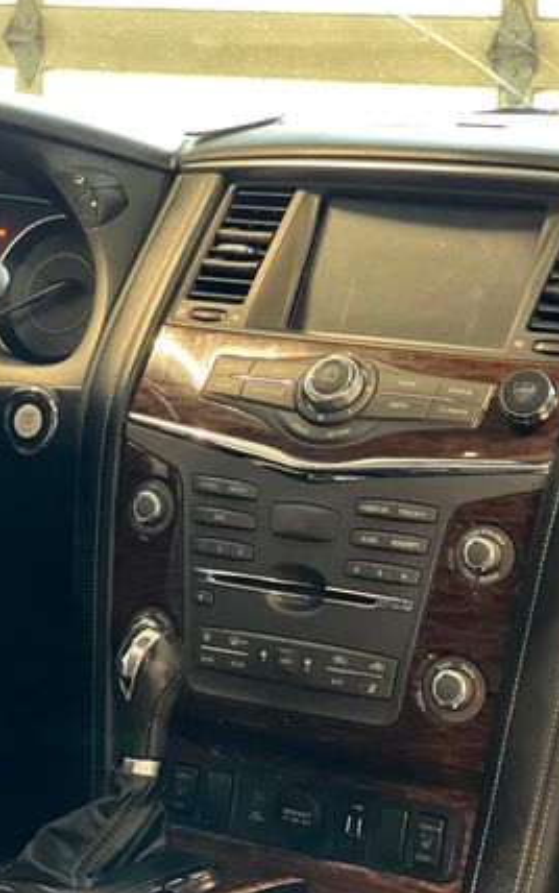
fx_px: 2970
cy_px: 428
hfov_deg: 10.7
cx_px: 15
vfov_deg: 17.1
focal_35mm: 122
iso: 640
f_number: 2.8
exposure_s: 1/15
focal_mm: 9
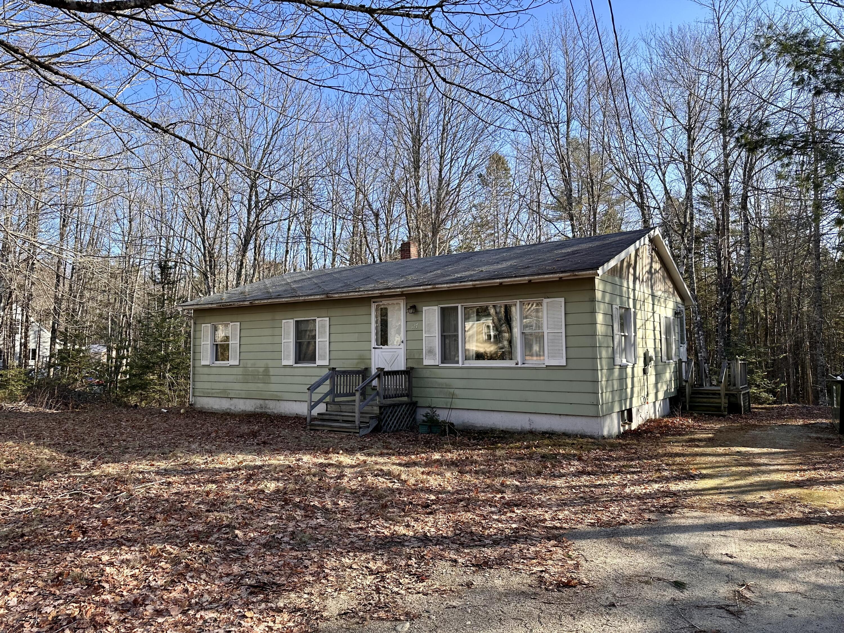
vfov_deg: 56.8
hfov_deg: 71.6
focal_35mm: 24
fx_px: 585
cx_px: 422
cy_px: 316
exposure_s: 1/1198
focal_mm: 6.86
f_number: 1.78
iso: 80
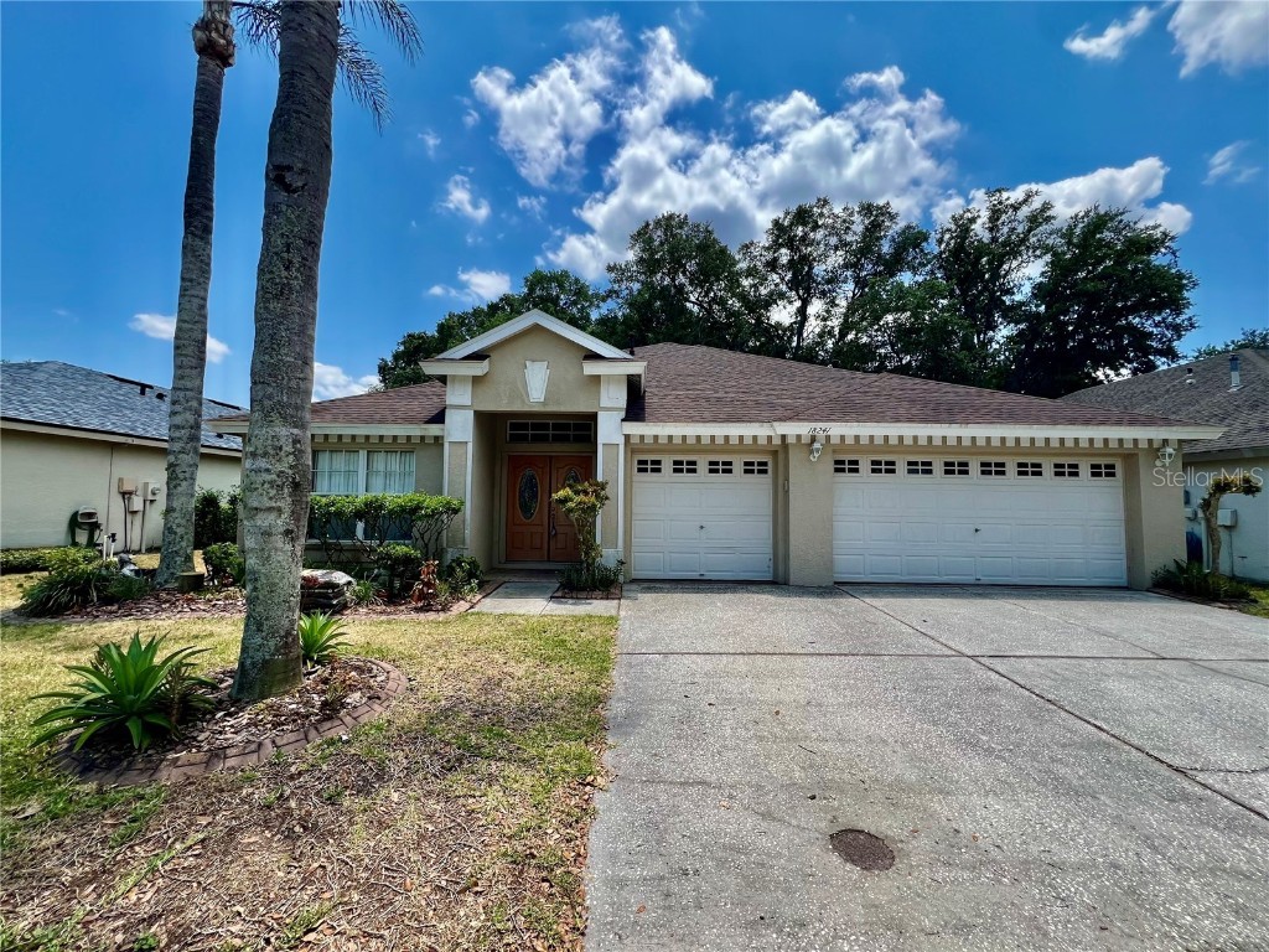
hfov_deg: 106.2
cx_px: 634
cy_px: 476
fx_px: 477
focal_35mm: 13
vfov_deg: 89.9
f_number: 1.8
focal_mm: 1.57
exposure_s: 1/881
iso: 32
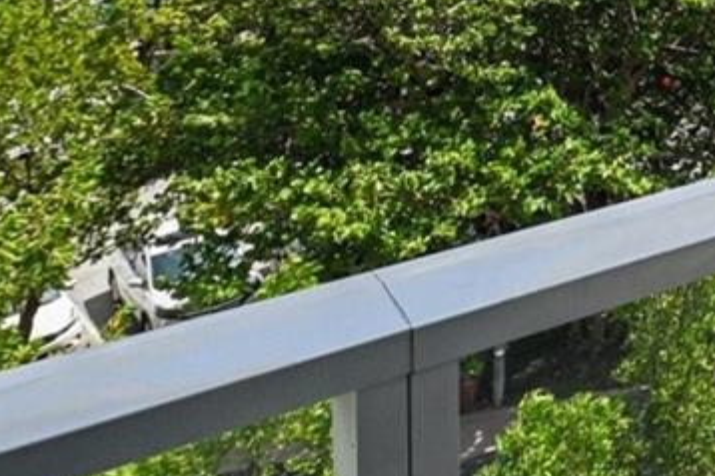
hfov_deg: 19.9
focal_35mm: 67
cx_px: 1352
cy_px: -303
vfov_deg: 17.5
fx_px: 1329
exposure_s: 1/640
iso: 100
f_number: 7.1
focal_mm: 15
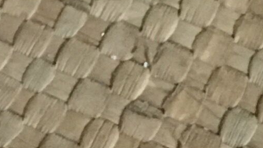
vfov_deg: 4.8
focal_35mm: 252
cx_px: -458
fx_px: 1756
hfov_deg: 7.7
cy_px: -90
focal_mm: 4.15
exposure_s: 1/25
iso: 200
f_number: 2.2
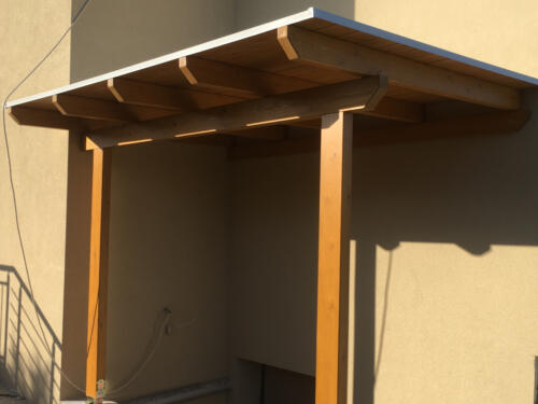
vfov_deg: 48.2
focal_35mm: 29
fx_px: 451
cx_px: 269
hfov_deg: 61.7
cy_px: 202
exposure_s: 1/1425
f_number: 2.2
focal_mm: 4.15
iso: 25
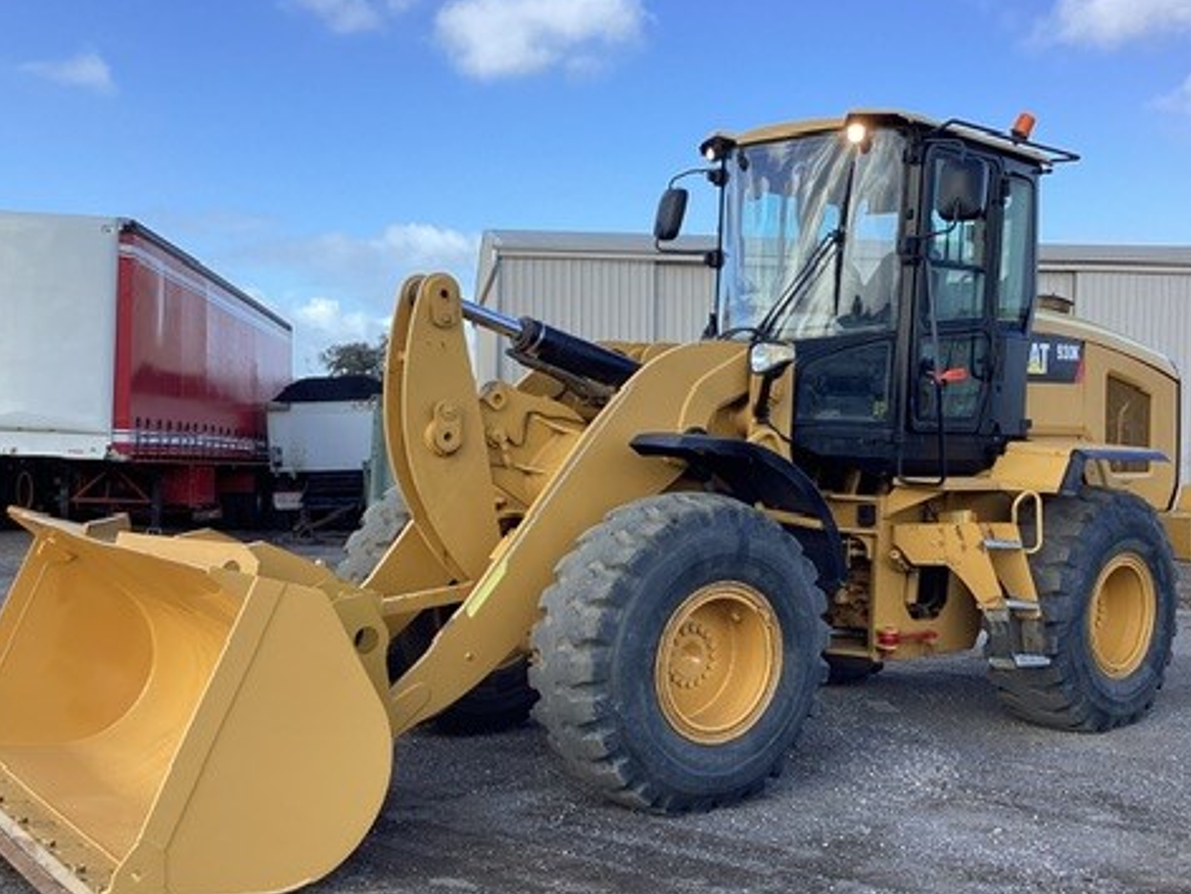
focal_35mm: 42
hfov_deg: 44.7
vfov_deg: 34.3
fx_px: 1445
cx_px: 664
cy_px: 498
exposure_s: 1/198
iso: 25
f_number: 2.4
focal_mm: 3.3
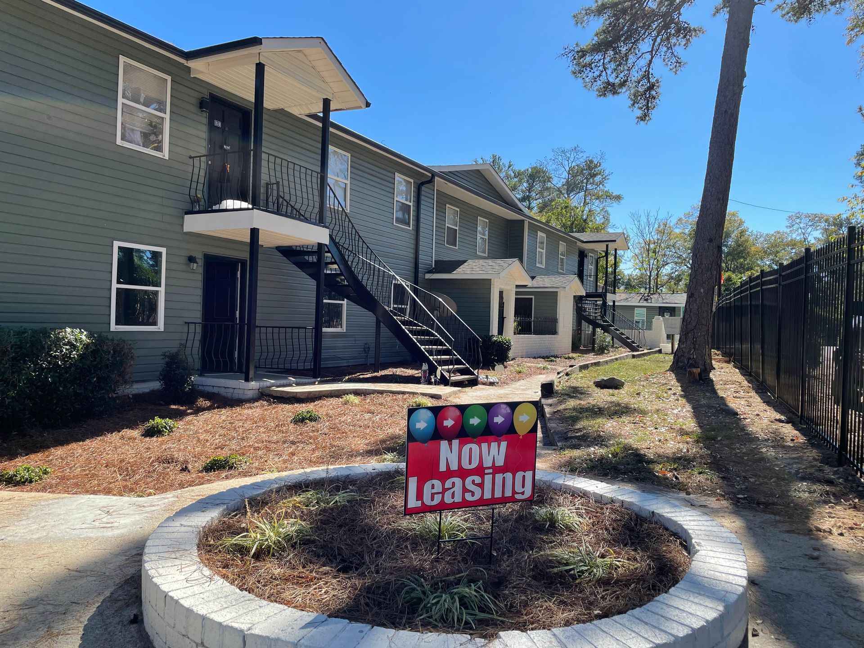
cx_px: 432
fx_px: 649
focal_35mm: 26
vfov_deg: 53.1
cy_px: 324
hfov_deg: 67.3
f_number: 1.6
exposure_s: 1/2092
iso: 32
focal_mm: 4.2
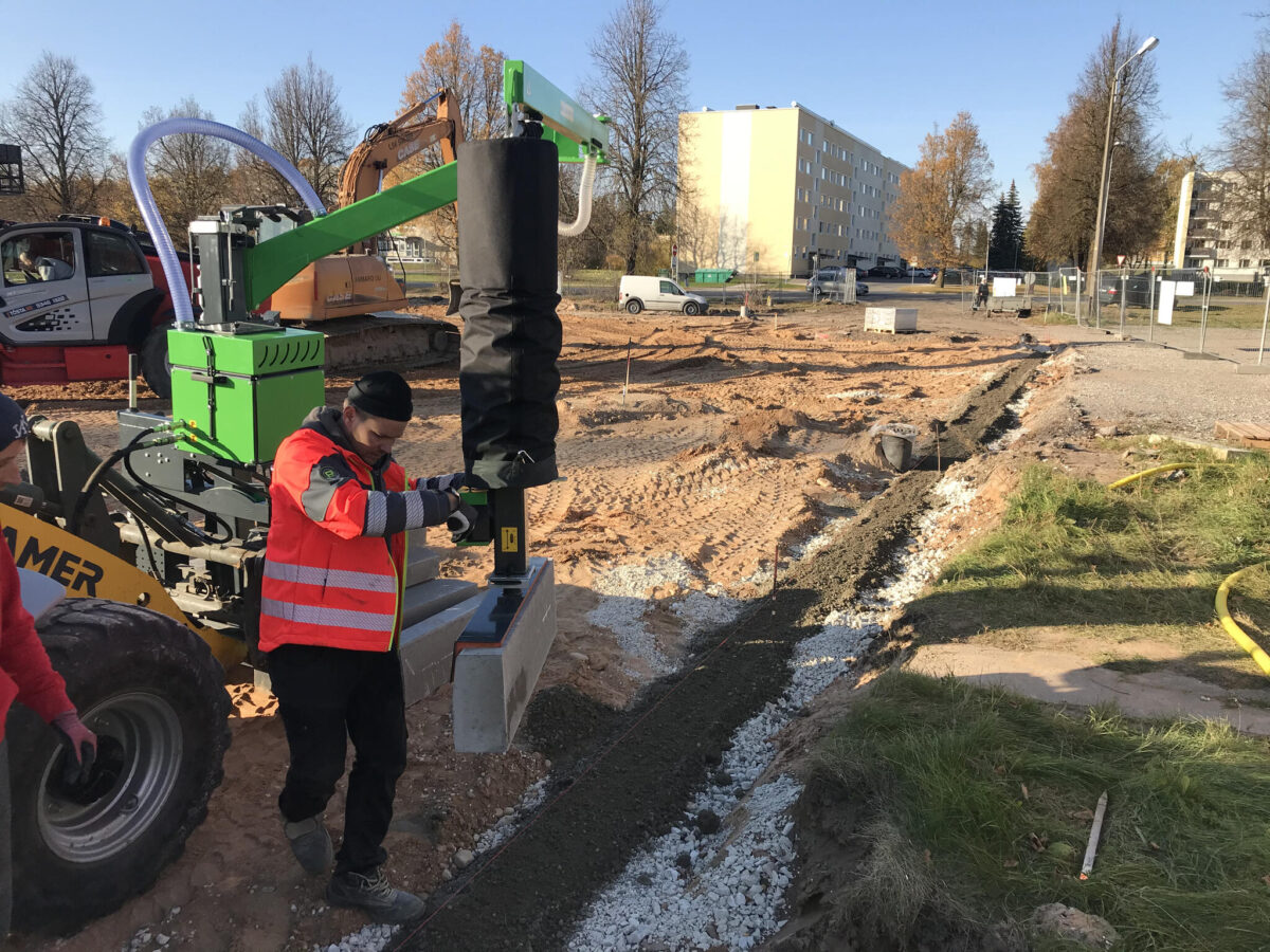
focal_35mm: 28
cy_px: 476
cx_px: 635
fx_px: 1027
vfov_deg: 49.7
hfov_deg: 63.4
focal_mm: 3.99
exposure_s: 1/987
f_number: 1.8
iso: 20
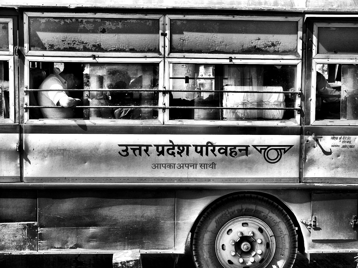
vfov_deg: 17.6
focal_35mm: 84
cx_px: 179
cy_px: 134
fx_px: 869
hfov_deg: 23.3
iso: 200
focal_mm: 42
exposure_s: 1/320
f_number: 8
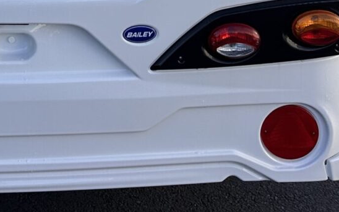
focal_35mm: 95
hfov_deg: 21.0
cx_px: -12
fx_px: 878
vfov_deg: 12.5
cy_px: -182
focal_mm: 6.86
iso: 80
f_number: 1.78
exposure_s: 1/2110
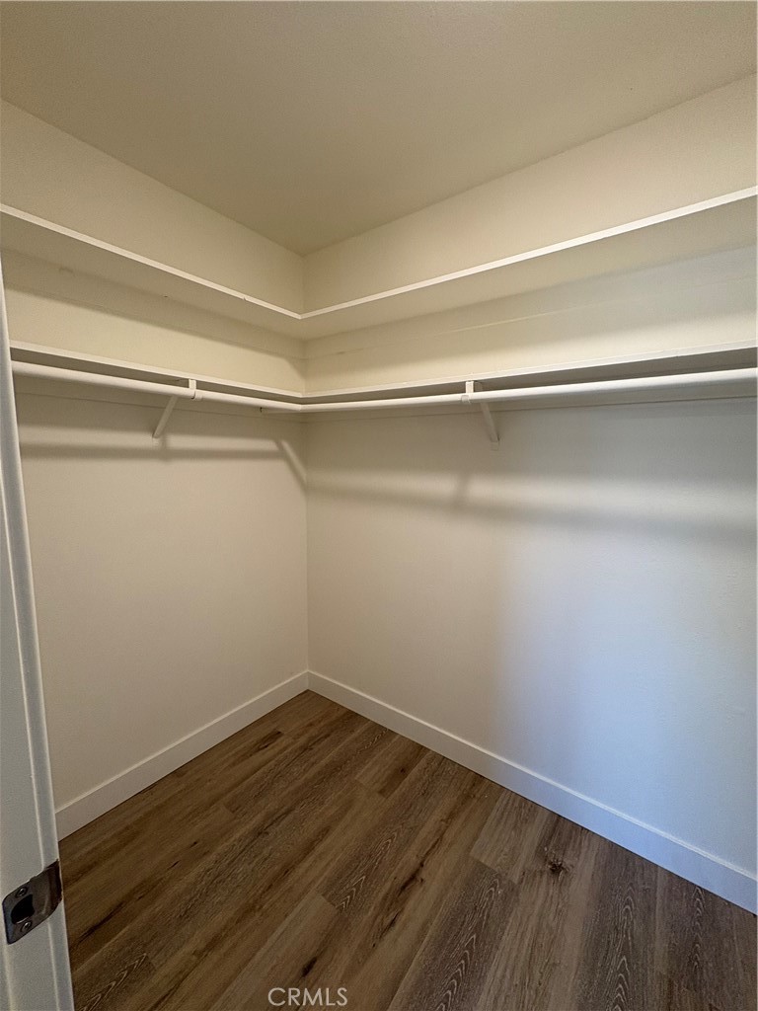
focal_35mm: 14
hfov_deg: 85.7
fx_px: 409
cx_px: 379
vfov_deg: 102.1
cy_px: 506
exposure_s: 1/60
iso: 160
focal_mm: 2.22
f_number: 2.2
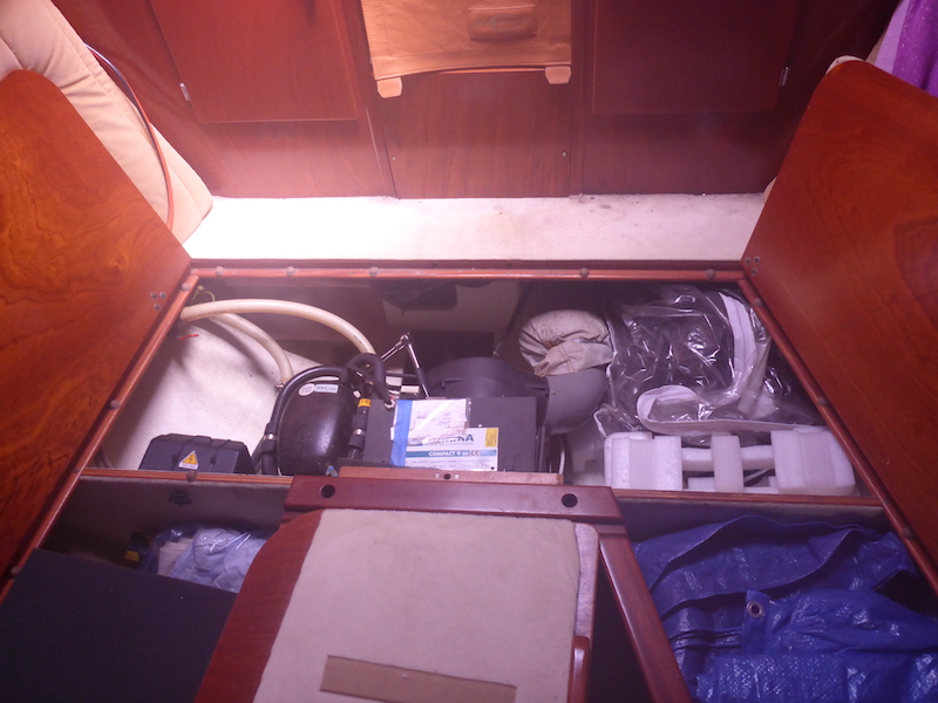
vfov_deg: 49.7
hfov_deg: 63.4
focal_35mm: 28
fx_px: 759
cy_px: 352
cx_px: 469
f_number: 3.3
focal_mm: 4.9
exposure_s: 1/60
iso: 400
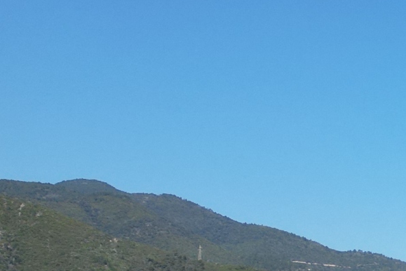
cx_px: 723
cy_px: 347
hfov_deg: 16.1
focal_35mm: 108
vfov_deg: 12.3
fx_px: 1217
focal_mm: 6.72
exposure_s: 1/2500
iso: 120
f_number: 1.7
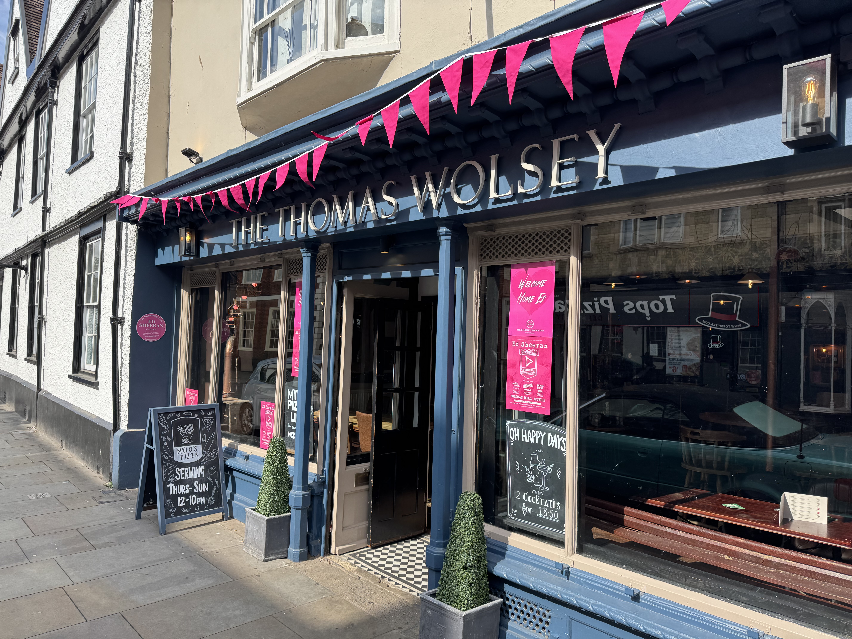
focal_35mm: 24
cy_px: 320
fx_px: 591
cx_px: 426
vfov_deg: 56.8
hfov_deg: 71.6
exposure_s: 1/1721
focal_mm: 6.76
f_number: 1.78
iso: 80
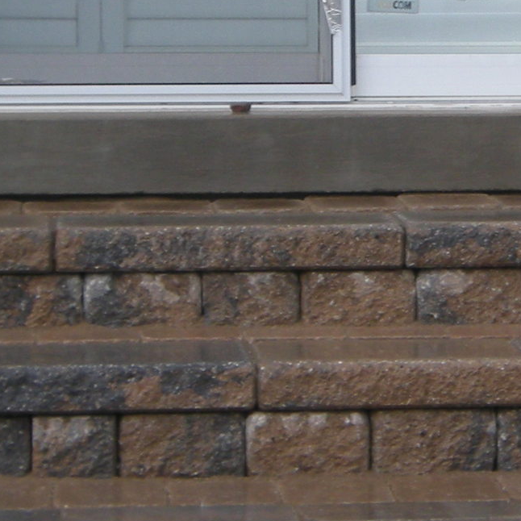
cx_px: 371
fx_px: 3031
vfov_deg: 9.8
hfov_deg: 9.8
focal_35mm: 178
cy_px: 167
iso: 64
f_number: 3.8
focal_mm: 8.8
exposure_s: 1/49.7
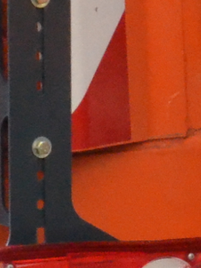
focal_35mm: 385
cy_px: 241
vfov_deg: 5.1
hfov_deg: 3.7
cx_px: 761
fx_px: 2982
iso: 3200
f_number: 13
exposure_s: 1/640
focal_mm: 26
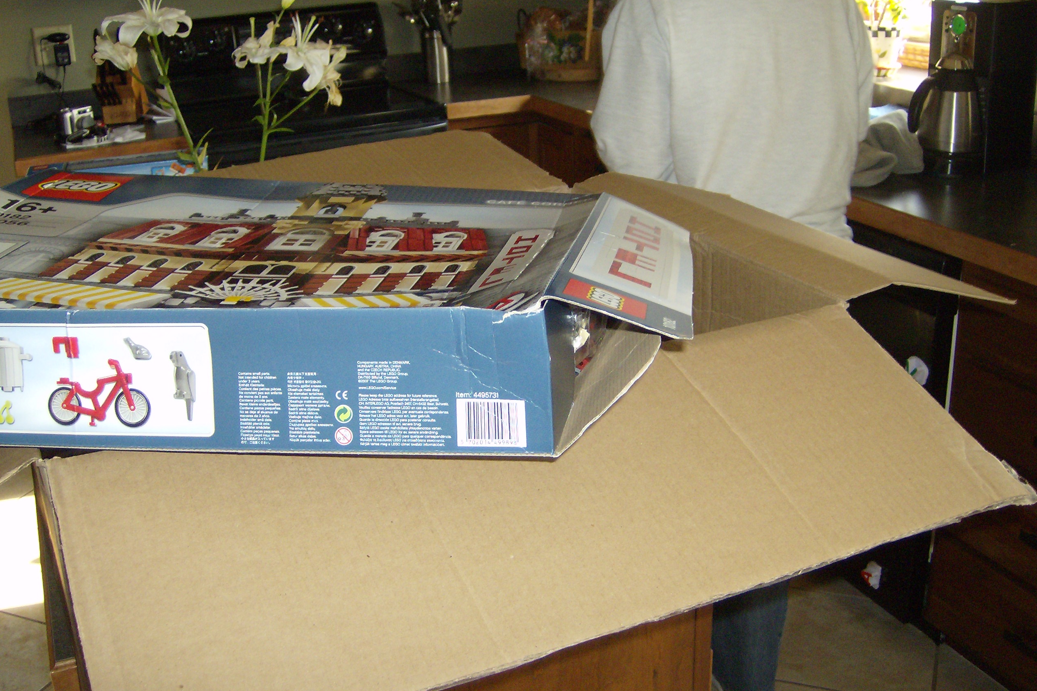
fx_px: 1094
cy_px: 336
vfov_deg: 35.0
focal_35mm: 38
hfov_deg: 50.7
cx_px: 518
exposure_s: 1/60
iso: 200
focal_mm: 6
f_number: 2.8
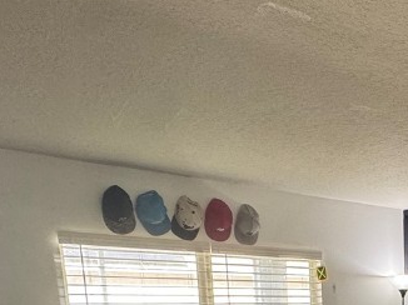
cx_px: 398
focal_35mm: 44
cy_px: 408
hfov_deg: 38.6
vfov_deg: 27.0
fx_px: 518
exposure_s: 1/99
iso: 200
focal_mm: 2.22
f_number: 2.2
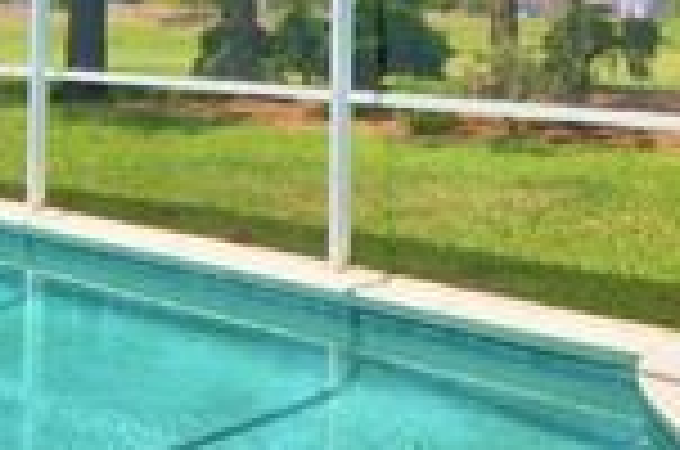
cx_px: 399
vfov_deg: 18.4
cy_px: -79
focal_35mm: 70
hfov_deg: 28.8
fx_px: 1319
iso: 100
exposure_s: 1/1000
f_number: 4.5
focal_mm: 10
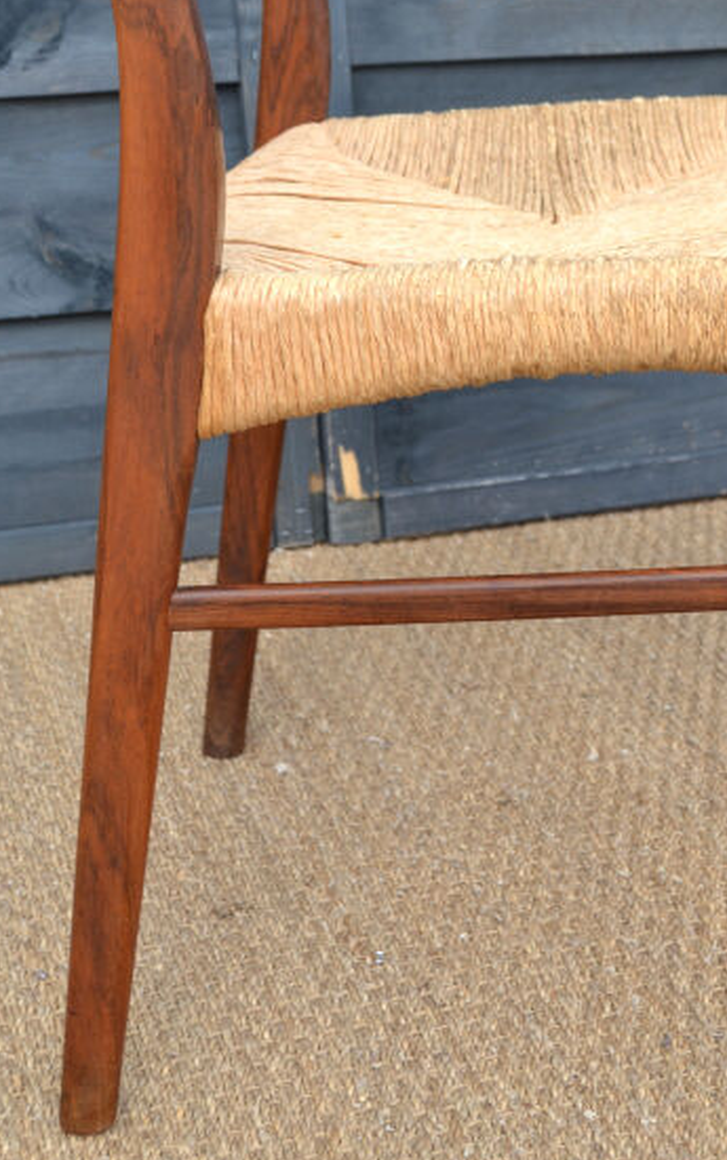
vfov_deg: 30.1
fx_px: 2120
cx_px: 527
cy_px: 288
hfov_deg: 19.3
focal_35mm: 67
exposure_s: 1/125
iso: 100
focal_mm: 23
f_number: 5.6
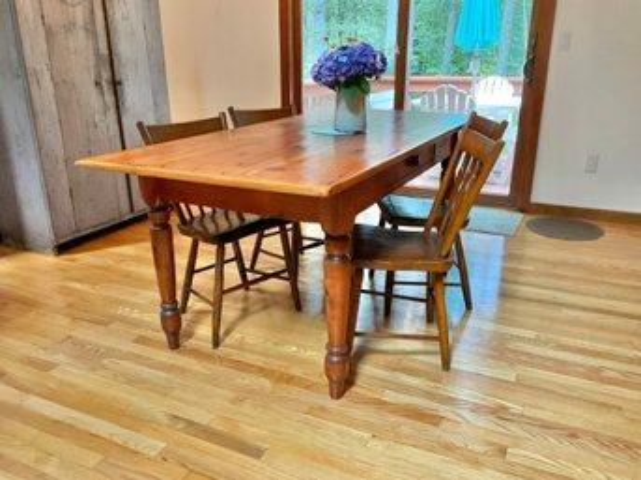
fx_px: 537
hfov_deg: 61.7
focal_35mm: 29
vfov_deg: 48.2
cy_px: 240
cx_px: 320
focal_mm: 3
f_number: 1.8
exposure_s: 1/60
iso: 250
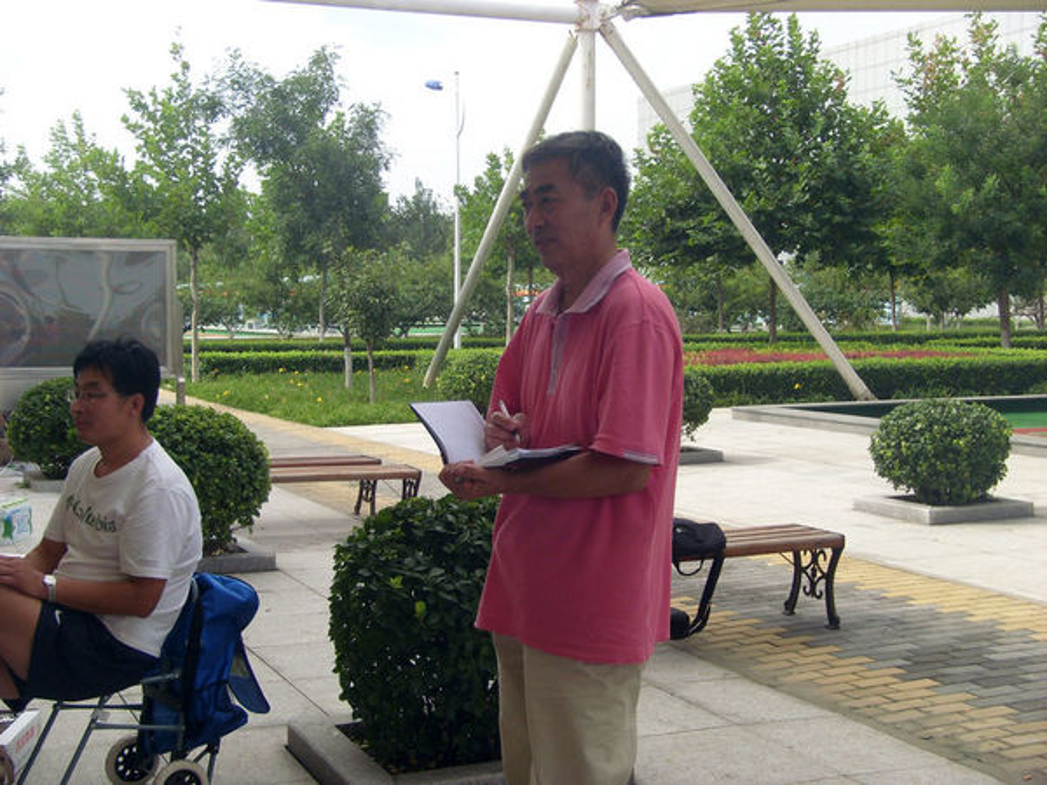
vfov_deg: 29.1
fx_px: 1512
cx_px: 524
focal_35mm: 50
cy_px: 392
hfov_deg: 38.2
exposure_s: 1/500
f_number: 3.9
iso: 80
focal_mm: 8.2
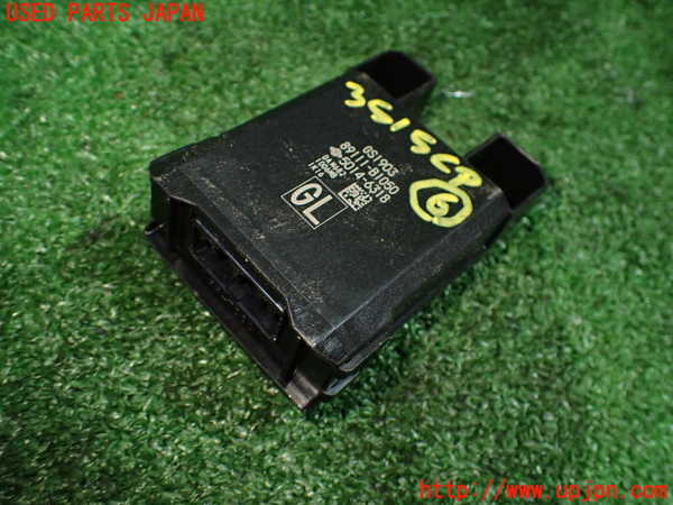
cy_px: 252
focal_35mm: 30
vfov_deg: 46.8
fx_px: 583
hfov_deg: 60.0
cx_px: 336
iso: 640
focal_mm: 5.4
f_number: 2.3
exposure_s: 1/125
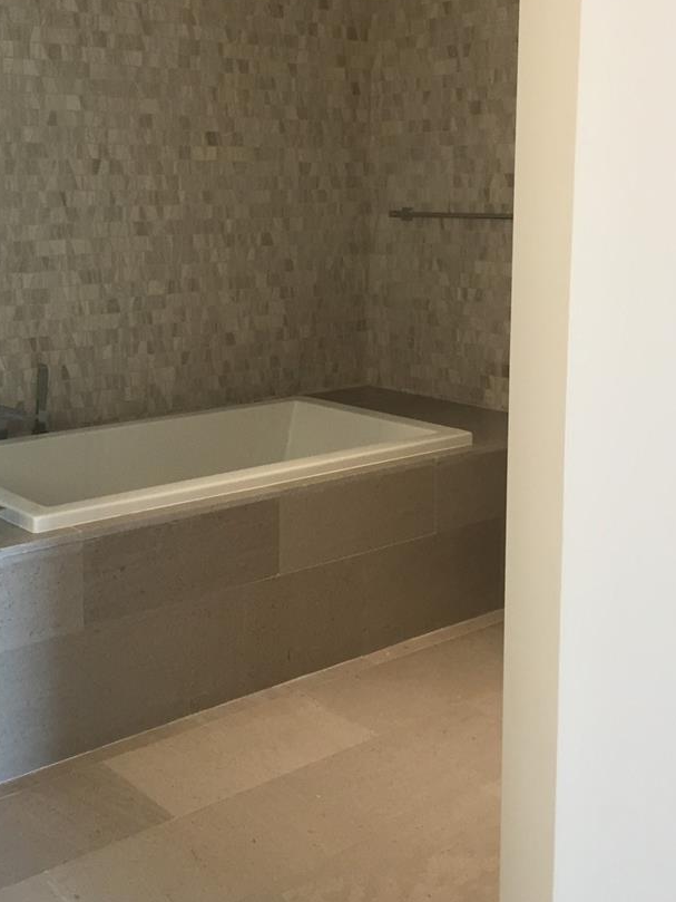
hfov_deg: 33.3
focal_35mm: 43
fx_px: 1119
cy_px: 332
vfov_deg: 43.5
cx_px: 221
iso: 80
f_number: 2.2
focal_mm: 4.15
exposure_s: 1/30
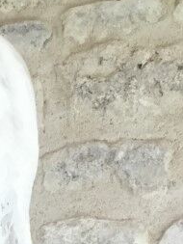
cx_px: -36
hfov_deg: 14.6
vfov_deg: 18.6
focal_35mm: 98
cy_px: 314
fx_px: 690
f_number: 2.4
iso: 40
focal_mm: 3.3
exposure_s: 1/33
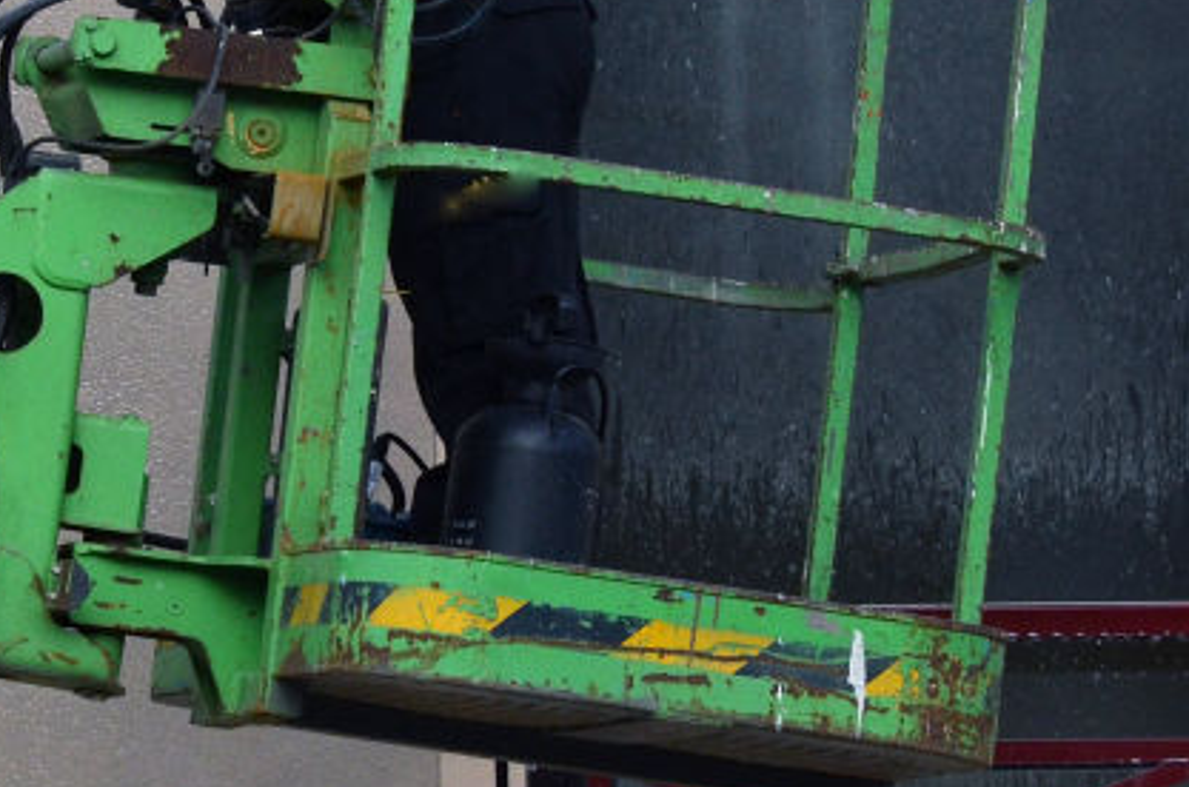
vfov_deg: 2.6
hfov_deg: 3.9
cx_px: 262
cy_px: 90
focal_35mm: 533
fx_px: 17564
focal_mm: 110
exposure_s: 1/800
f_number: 8
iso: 500
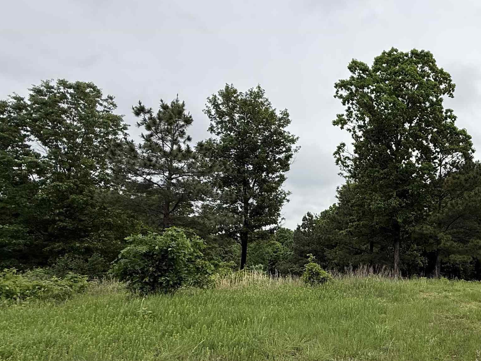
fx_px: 389
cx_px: 439
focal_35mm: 28
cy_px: 224
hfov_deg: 54.6
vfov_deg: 49.3
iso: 50
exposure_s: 1/901
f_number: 2.2
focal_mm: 2.22
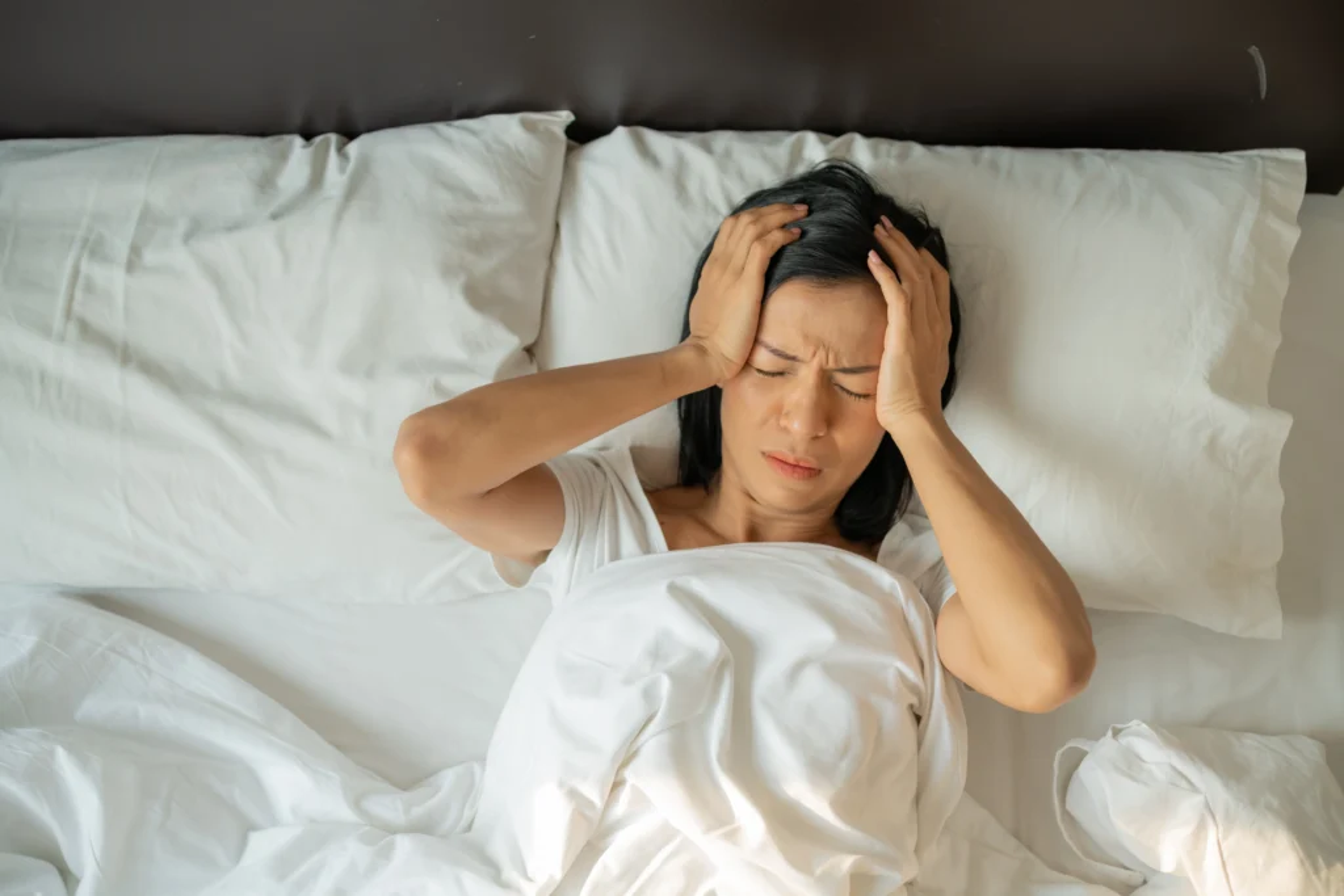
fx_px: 1307
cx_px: 672
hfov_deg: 54.4
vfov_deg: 37.9
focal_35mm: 35
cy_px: 448
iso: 400
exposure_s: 1/320
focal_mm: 35
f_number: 2.8
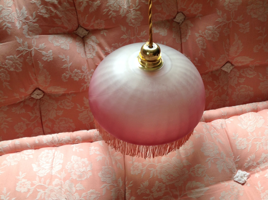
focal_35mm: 35
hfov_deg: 52.7
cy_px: 100
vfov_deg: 40.6
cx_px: 134
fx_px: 271
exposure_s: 1/17
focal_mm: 4.28
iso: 50
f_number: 2.4
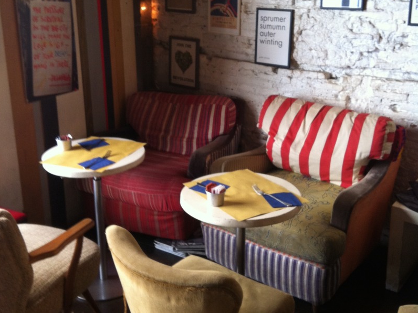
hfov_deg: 40.4
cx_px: 209
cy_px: 116
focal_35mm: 47
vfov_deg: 30.7
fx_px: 568
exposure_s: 1/15
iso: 100
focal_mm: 3.85
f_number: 2.8
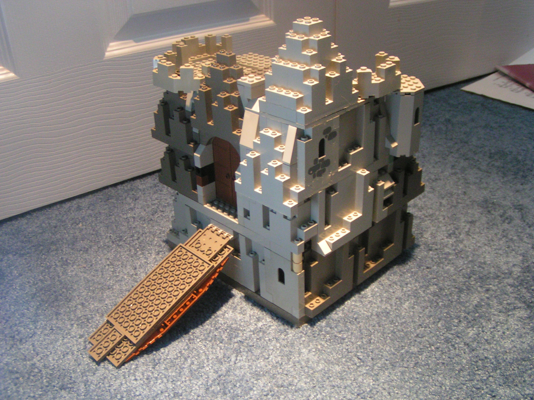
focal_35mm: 38
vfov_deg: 37.7
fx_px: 586
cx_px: 267
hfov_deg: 49.0
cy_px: 200
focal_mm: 5.8
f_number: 2.8
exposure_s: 1/25
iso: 200
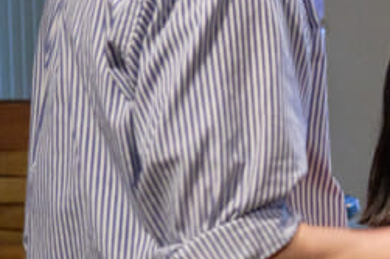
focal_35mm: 163
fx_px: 1765
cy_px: 119
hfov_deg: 11.6
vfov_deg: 8.4
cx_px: 729
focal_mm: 32
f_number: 4
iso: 3200
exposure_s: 1/80
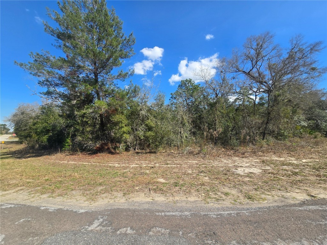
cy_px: 122
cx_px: 164
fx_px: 123
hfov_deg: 106.2
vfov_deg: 89.9
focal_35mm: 13
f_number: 2.2
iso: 50
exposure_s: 1/1476
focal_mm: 2.2
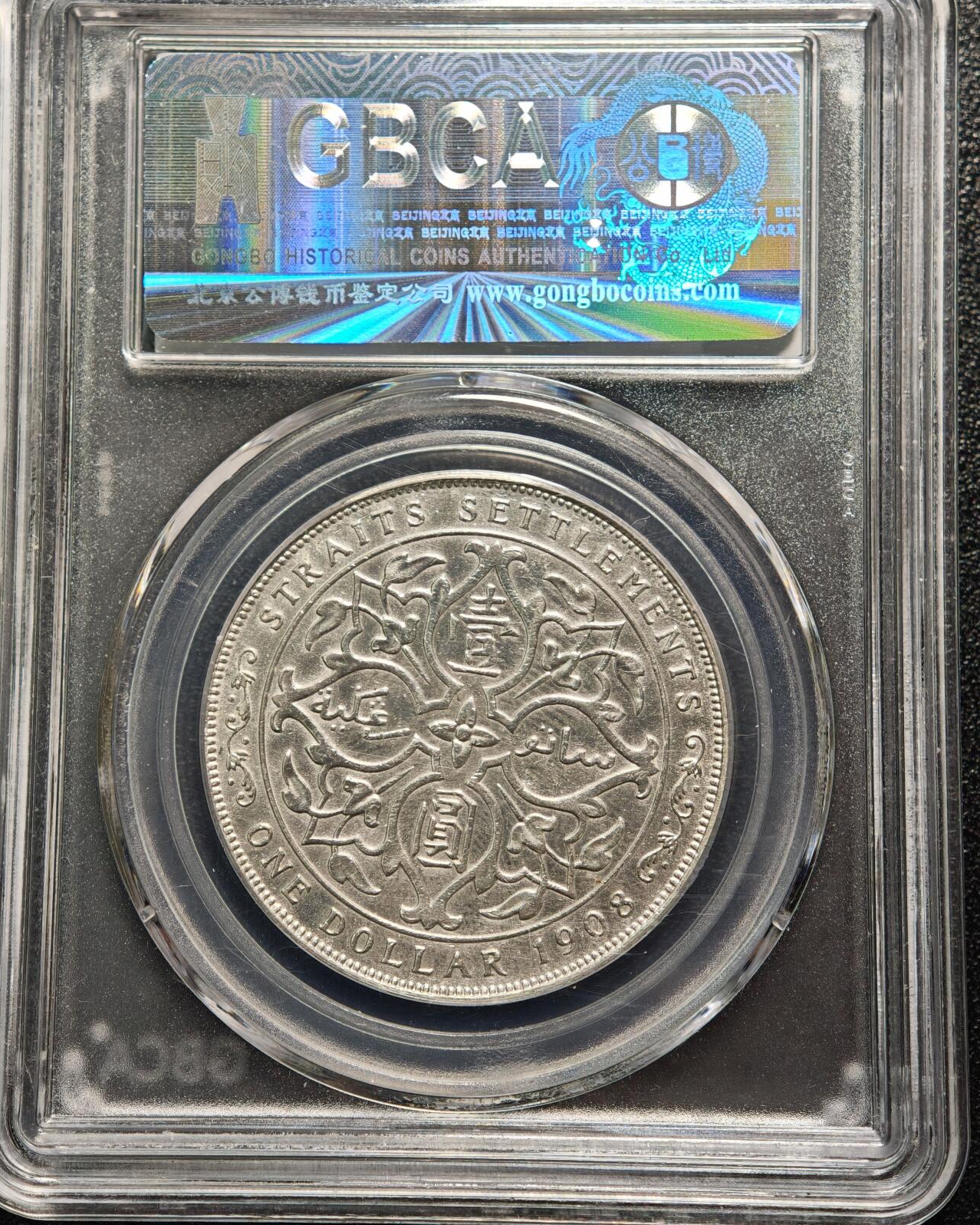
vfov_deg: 28.7
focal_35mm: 66
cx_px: 478
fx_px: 2392
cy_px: 580
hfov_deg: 23.1
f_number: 2
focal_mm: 9
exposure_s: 1/103
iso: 250
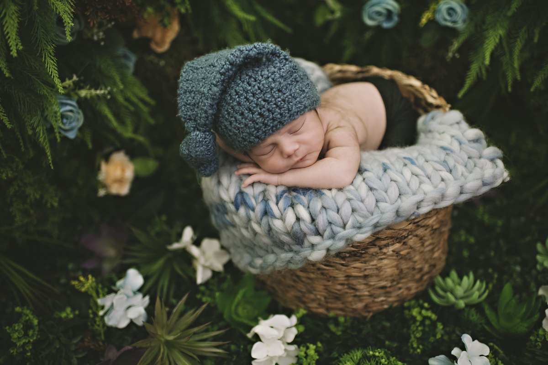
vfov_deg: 37.8
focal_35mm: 35
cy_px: 182
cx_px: 274
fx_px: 532
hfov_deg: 54.5
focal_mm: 35
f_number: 1.8
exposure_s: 1/125
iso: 320
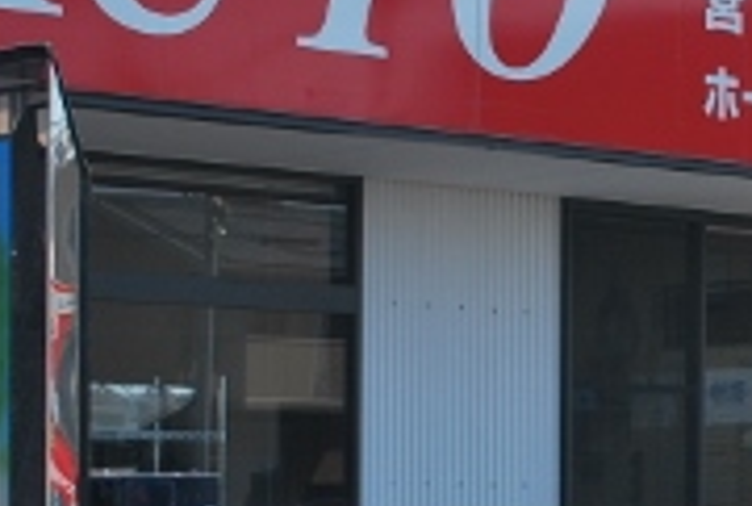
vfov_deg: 9.2
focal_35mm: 149
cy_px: 552
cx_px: 714
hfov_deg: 13.6
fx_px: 3120
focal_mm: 28
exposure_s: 1/1000
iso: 200
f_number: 4.5
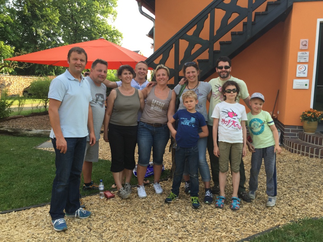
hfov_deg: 61.7
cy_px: 121
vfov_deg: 48.2
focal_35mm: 29
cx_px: 162
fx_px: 271
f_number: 2.2
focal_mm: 4.15
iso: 32
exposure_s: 1/262
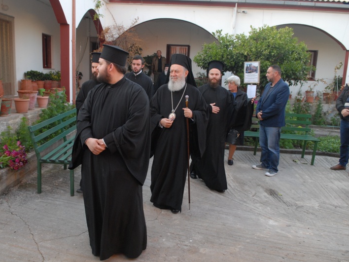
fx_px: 625
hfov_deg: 31.2
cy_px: 132
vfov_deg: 23.7
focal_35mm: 62
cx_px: 154
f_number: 4.5
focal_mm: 38
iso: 500
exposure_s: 1/125
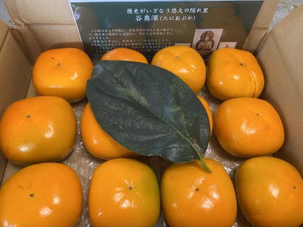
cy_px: 114
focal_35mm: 26
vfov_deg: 53.1
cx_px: 152
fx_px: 228
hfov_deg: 67.3
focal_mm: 4.25
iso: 200
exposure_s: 1/59
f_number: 1.8
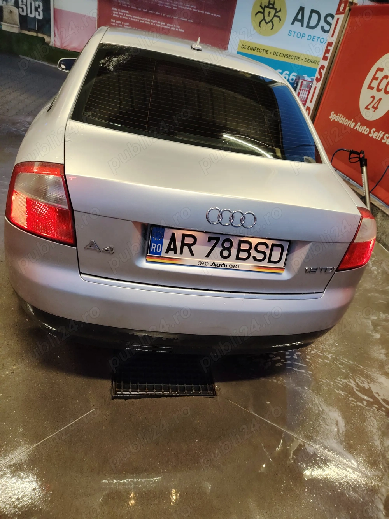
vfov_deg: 71.6
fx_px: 360
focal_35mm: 24
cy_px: 260
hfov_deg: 56.8
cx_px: 194
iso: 3391
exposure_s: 1/100
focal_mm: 5.25
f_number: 1.75
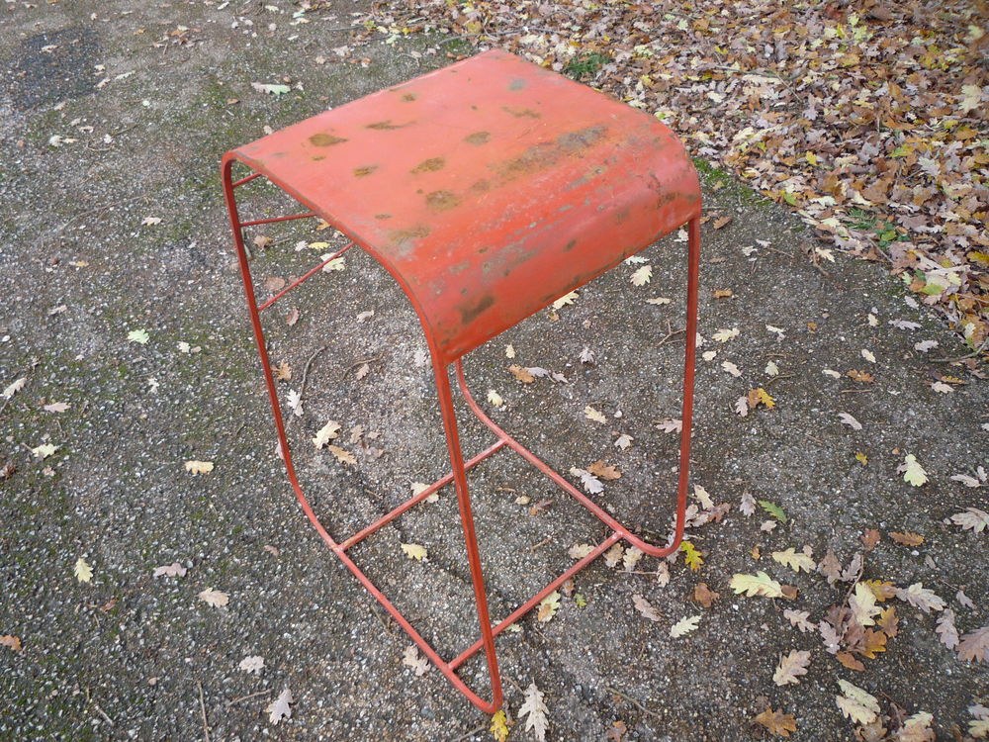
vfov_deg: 46.8
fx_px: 857
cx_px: 494
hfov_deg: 60.0
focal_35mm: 30
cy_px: 371
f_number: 3.3
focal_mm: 5.2
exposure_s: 1/30
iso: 100
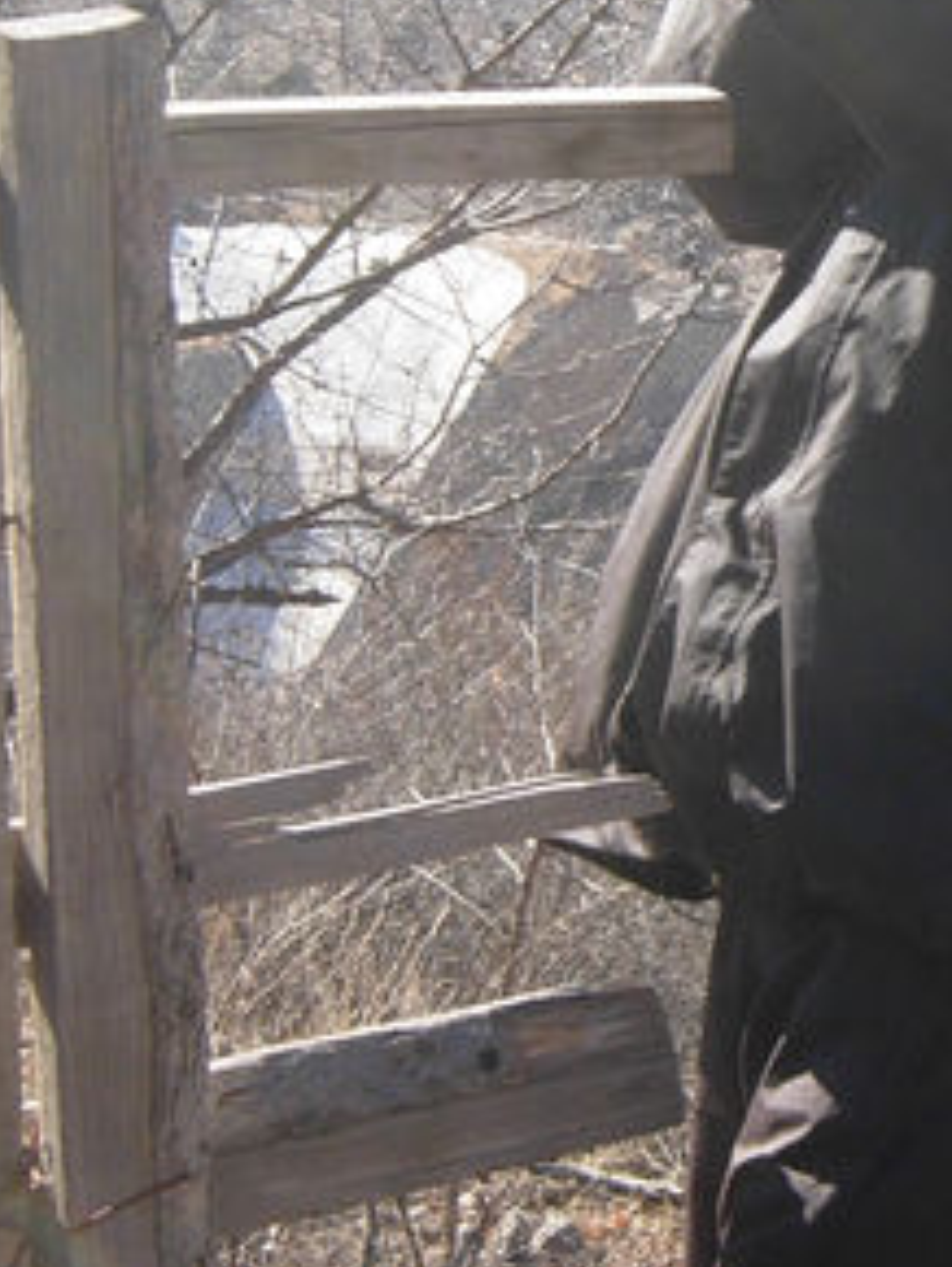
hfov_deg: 11.8
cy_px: 476
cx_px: 1057
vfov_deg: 15.9
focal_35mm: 124
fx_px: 4540
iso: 50
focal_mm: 7.5
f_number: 4.3
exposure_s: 1/171
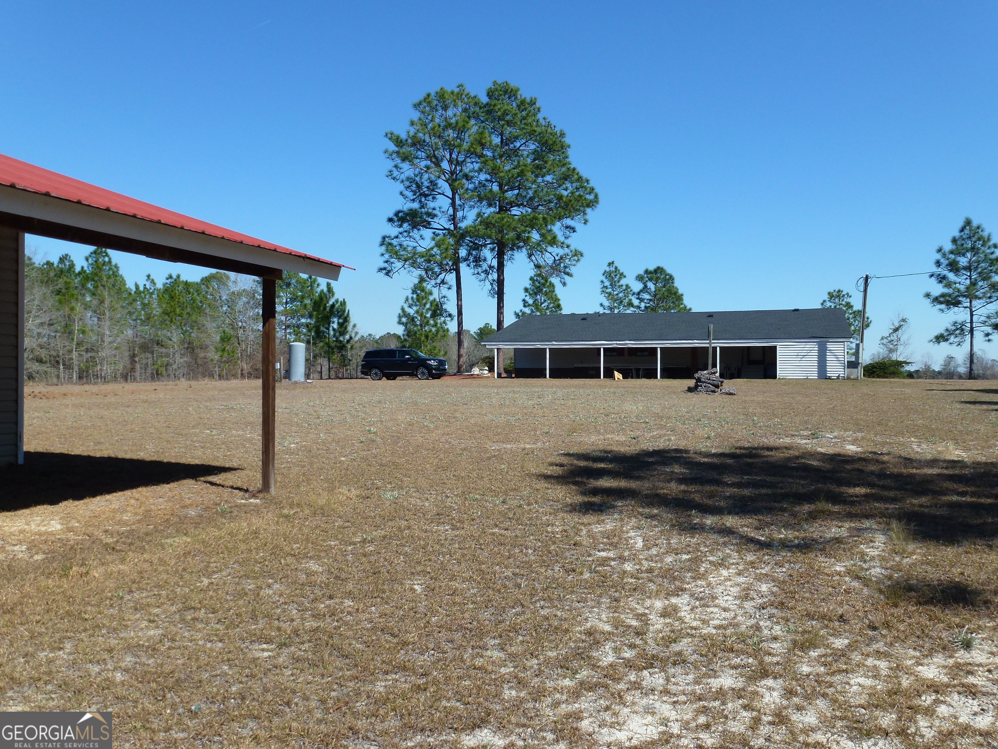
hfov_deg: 67.3
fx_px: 750
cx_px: 499
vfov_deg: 53.1
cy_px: 374
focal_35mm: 26
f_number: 4
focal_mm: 4.7
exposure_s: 1/800
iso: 100
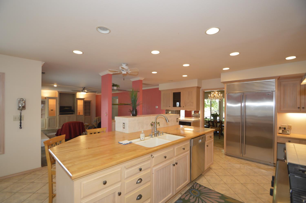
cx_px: 153
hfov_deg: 100.4
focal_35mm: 15
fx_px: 127
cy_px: 102
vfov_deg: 77.2
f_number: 3.5
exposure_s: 1/60
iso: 400
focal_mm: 10
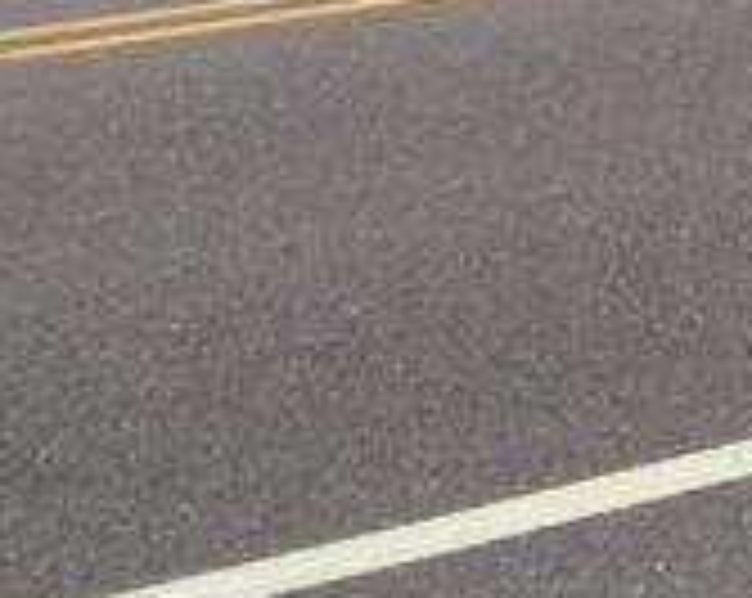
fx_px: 2666
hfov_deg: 15.7
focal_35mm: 120
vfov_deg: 11.6
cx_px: 784
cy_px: -580
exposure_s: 1/1600
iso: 100
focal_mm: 4.4
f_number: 1.8
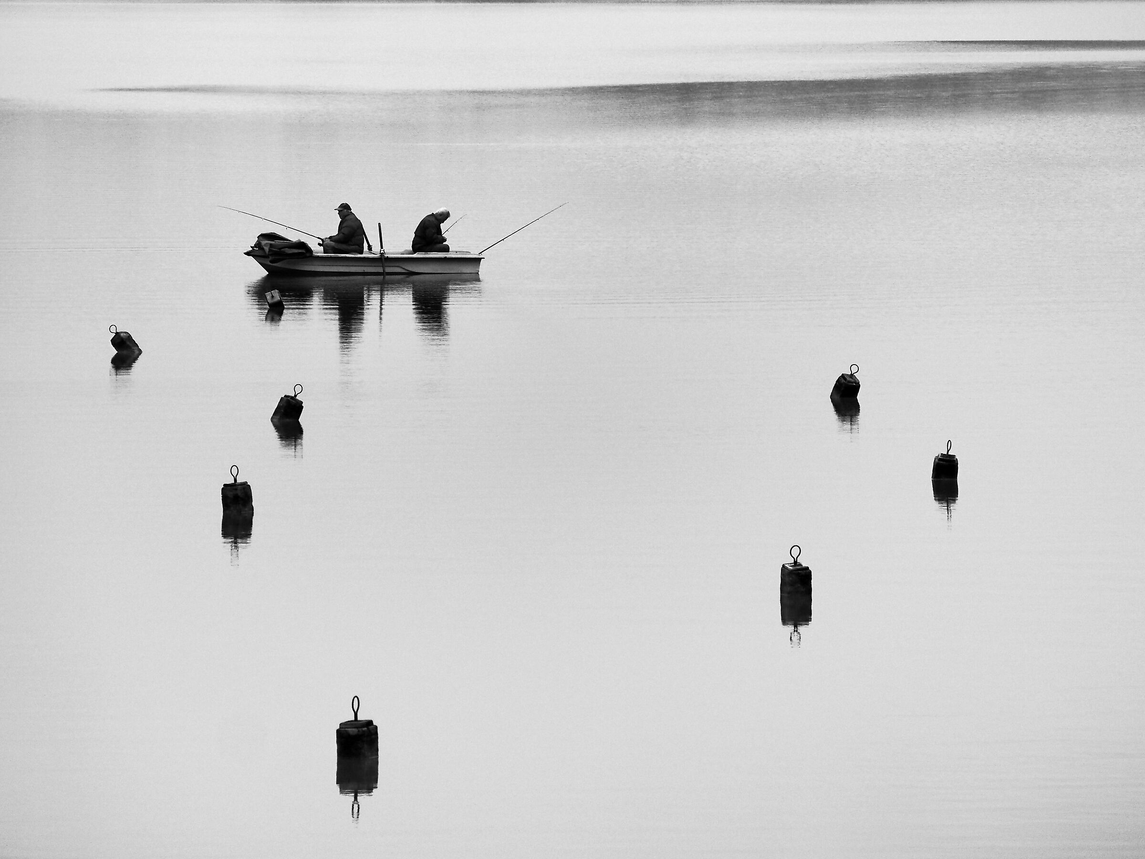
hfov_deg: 6.8
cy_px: 430
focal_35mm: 290
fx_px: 9592
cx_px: 572
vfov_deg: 5.1
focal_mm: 145
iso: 200
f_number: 7.1
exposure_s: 1/500
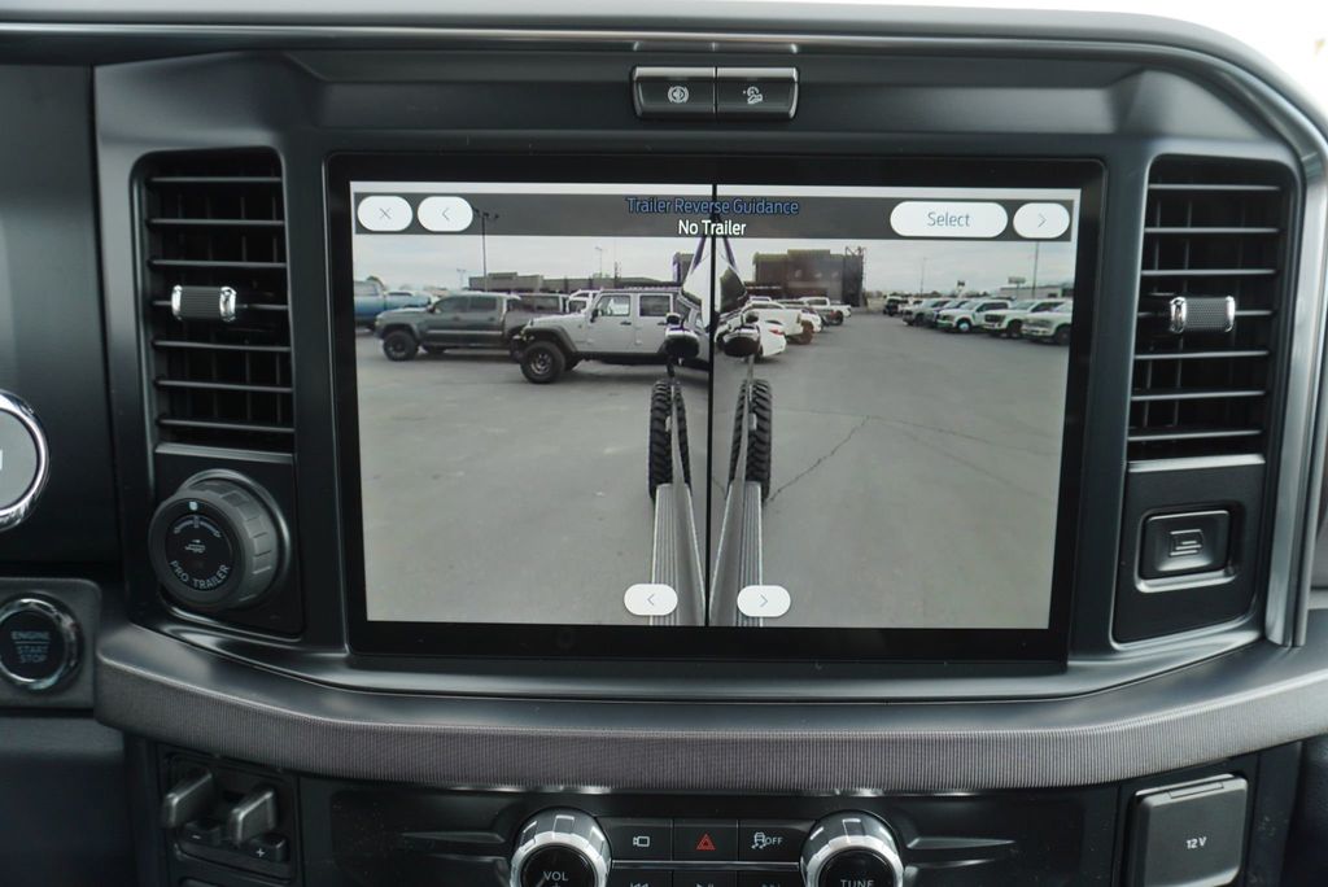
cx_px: 664
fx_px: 886
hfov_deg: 73.7
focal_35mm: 24
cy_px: 444
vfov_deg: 53.2
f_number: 4
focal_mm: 16
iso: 100
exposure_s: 1/80
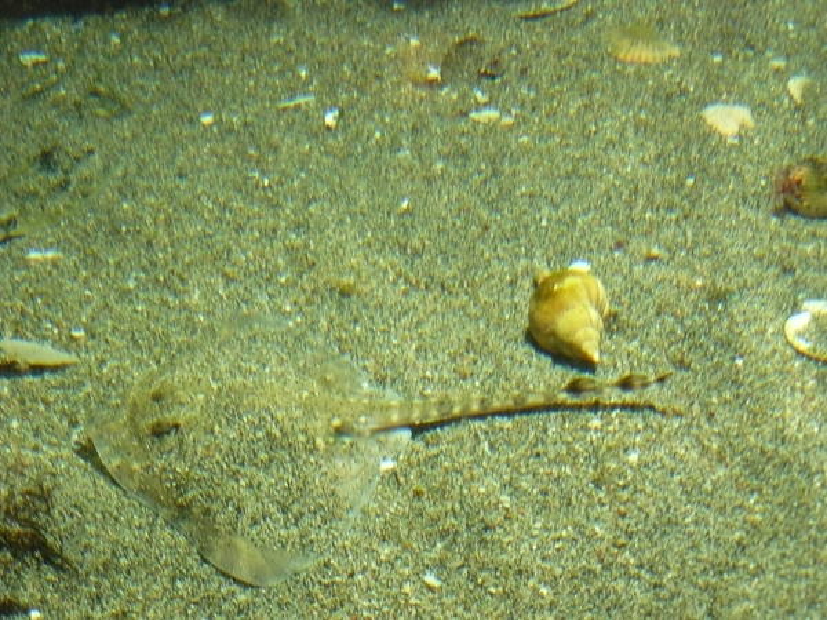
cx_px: 414
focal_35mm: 62
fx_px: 1481
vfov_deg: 23.7
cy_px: 310
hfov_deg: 31.2
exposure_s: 1/25
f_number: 3.2
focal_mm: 10.4
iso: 400
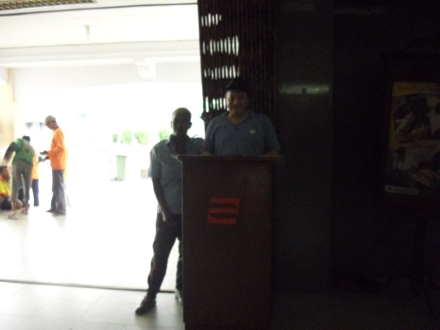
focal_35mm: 38
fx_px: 483
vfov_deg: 37.7
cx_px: 220
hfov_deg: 49.0
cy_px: 165
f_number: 2.8
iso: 800
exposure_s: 1/100
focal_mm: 6.2
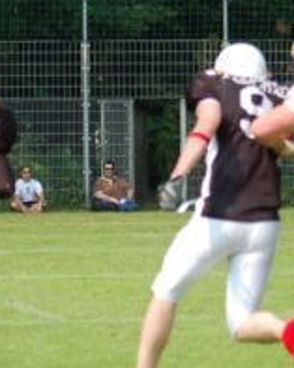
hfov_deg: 4.3
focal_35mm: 356
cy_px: 207
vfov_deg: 5.4
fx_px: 3881
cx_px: 100
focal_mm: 110
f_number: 4.2
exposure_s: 1/1000
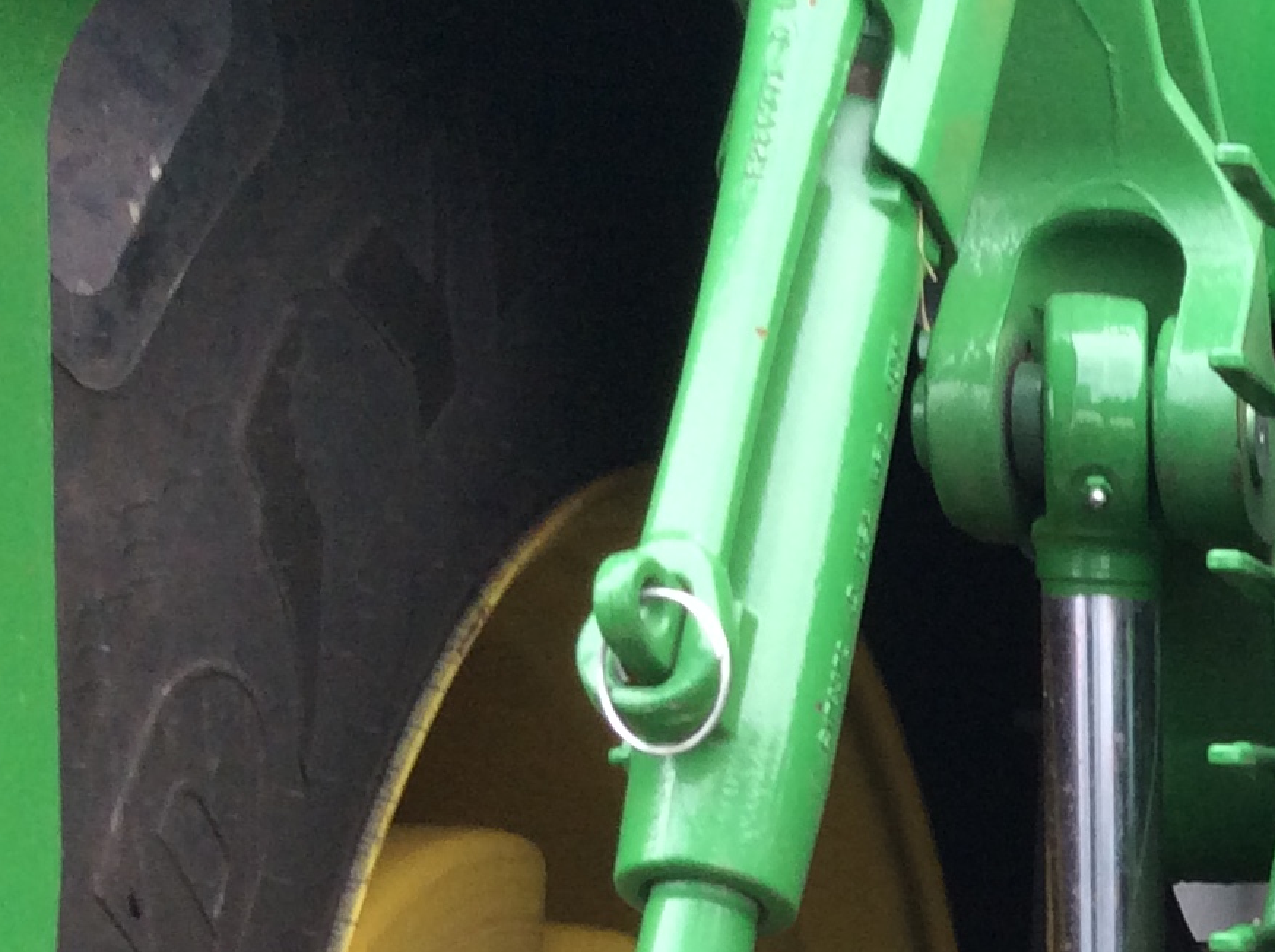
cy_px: 1295
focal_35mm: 95
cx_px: 1856
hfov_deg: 18.5
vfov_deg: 14.7
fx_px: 3494
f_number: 2.4
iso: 32
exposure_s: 1/178
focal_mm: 3.3
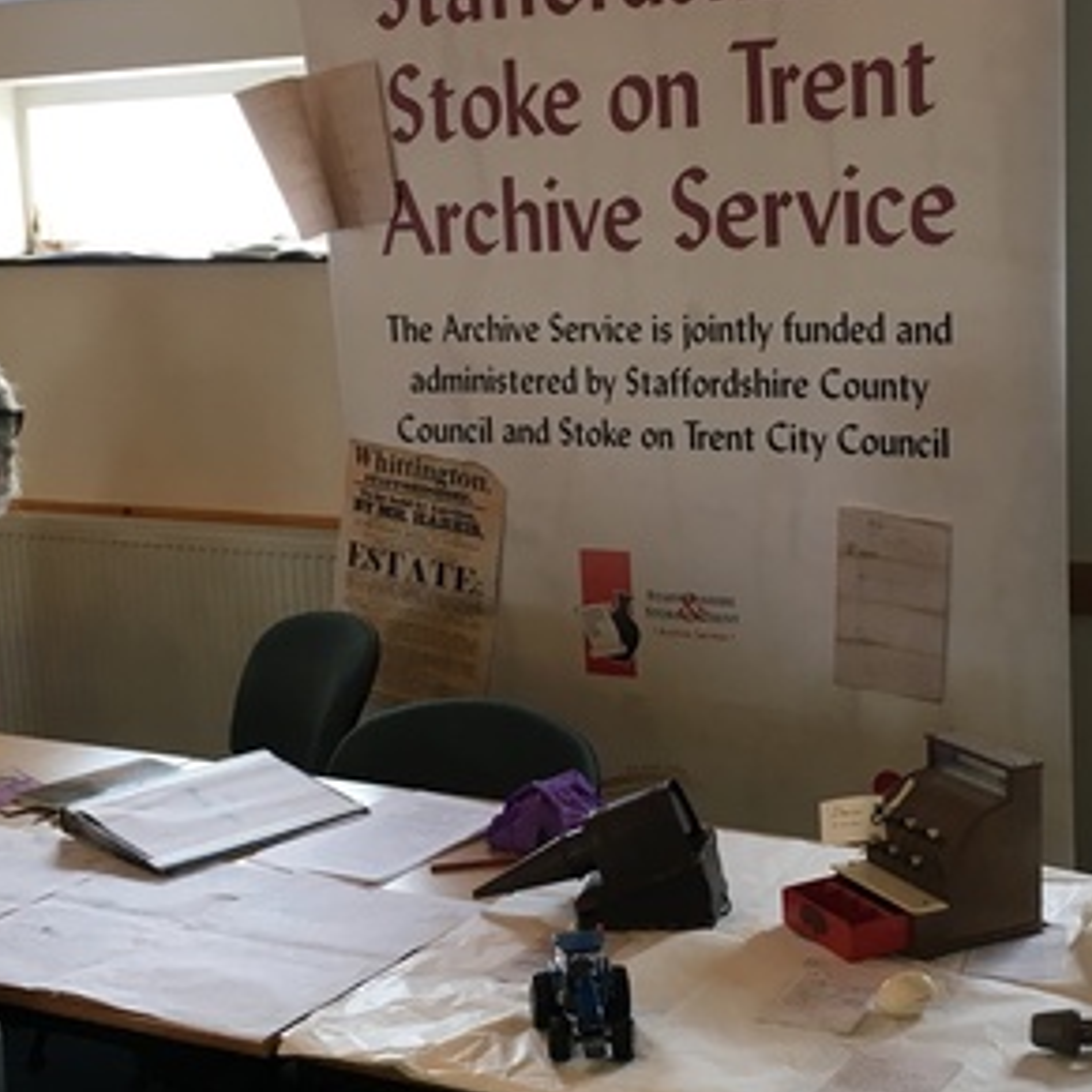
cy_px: 625
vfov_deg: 33.3
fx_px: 1820
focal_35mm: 51
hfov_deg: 33.0
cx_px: 749
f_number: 2.2
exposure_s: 1/33
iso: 40
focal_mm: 4.15
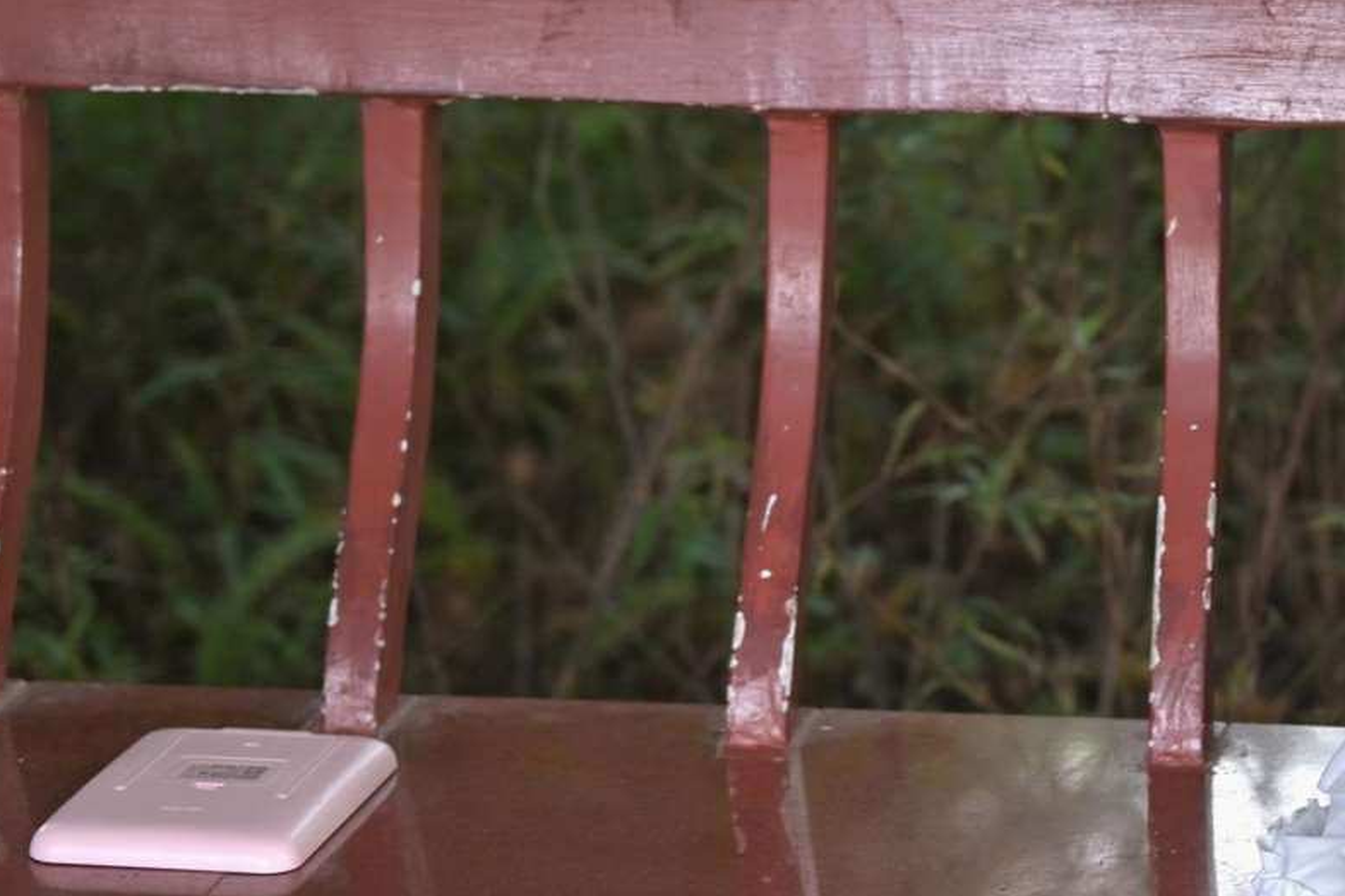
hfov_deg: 11.7
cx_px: 1713
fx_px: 6424
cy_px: 137
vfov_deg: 8.0
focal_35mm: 172
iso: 400
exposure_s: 1/100
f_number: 2.2
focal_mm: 50
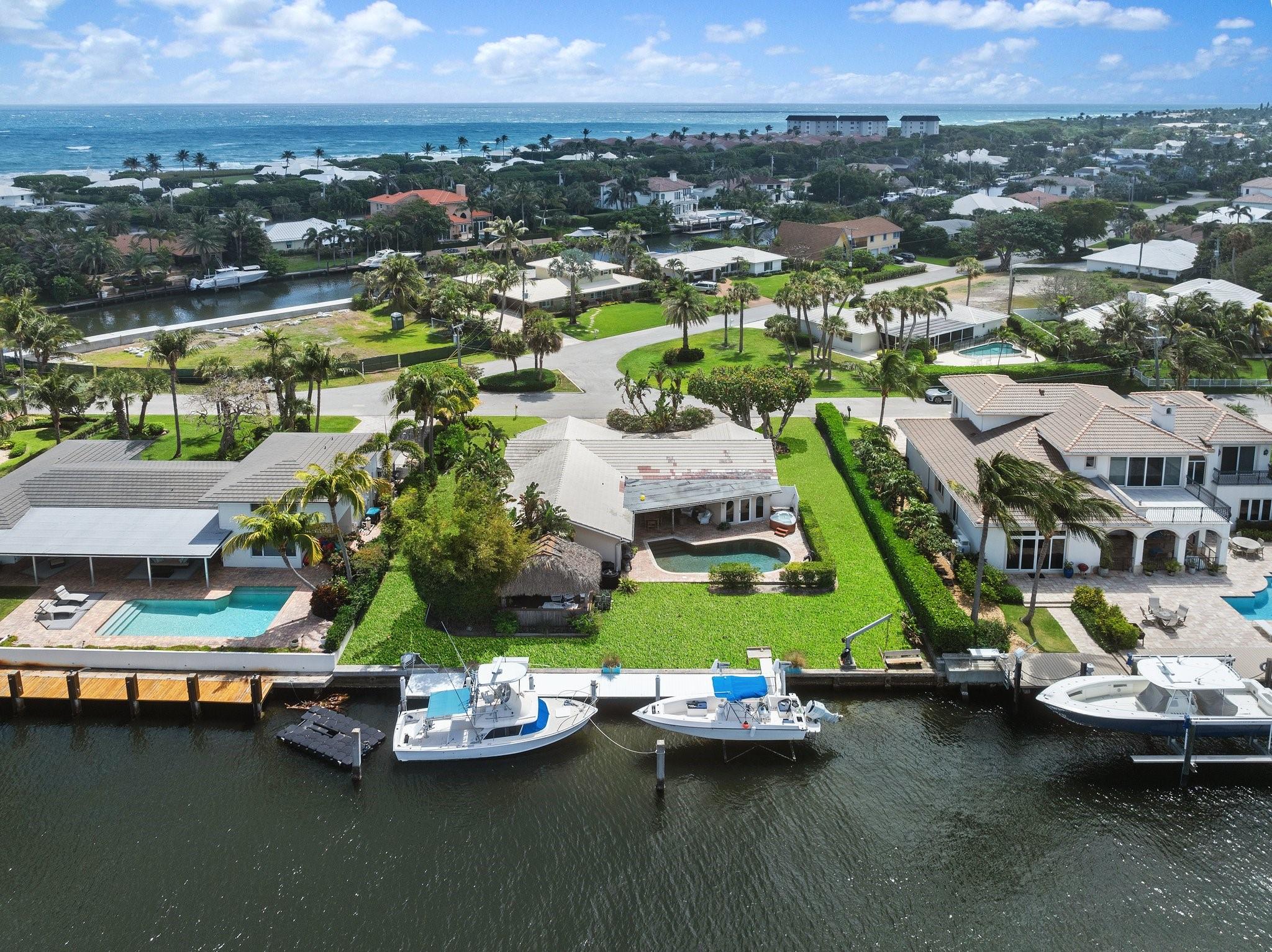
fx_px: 881
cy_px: 476
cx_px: 636
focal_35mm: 24
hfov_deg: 71.6
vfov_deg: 56.8
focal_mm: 12.29
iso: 140
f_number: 2.8
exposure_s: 1/1600
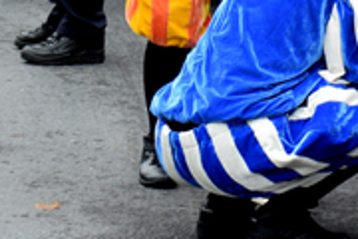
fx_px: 2741
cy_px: -87
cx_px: 509
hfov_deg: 7.4
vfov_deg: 5.0
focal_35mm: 276
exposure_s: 1/80
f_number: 4.5
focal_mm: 55
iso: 400
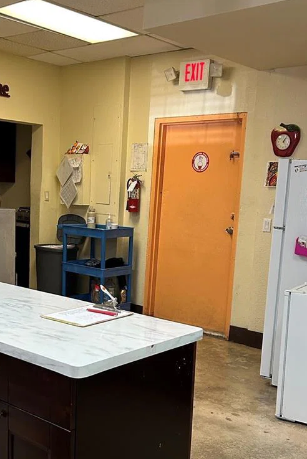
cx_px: 112
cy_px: 277
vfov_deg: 44.2
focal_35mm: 44
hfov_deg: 30.4
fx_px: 562
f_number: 1.5
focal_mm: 5.7
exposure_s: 1/60
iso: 160
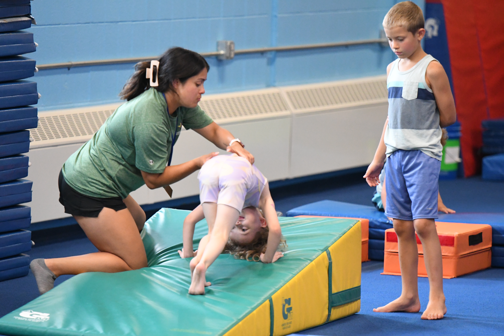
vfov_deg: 4.7
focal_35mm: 292
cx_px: 252
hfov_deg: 7.0
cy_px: 168
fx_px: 4095
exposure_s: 1/400
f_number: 2.8
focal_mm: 195
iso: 5000
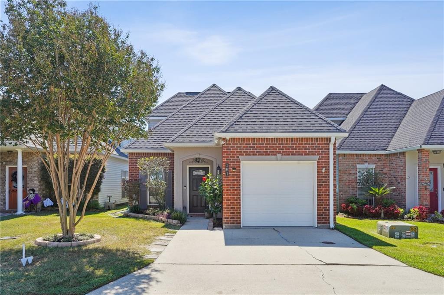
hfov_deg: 65.5
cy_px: 148
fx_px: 345
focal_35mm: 28
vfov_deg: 46.3
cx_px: 222
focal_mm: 28
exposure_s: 1/640
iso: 800
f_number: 11
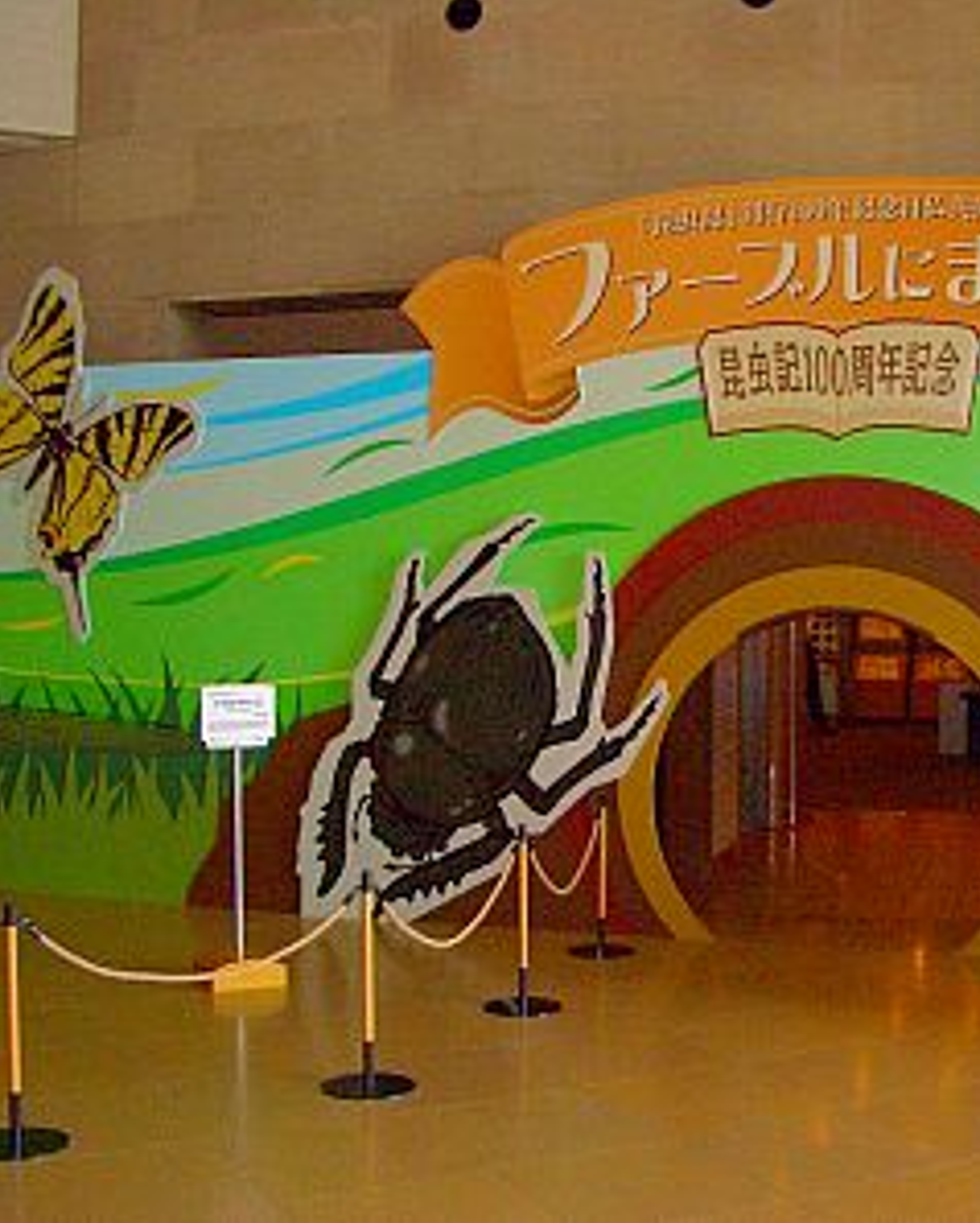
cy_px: 614
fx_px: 1666
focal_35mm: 46
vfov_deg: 40.3
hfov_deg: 32.4
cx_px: 675
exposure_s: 1/60
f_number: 2.6
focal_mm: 5.8
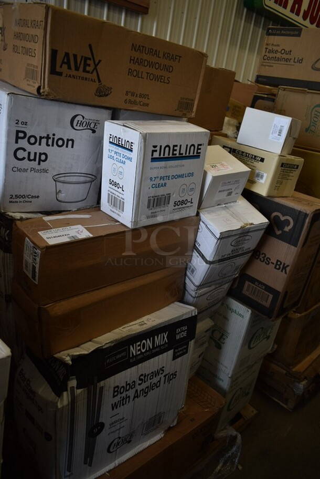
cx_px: 160
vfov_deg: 67.3
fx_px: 359
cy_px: 240
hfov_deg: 48.0
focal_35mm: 27
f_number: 3.5
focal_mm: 18
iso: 200
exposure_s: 1/125
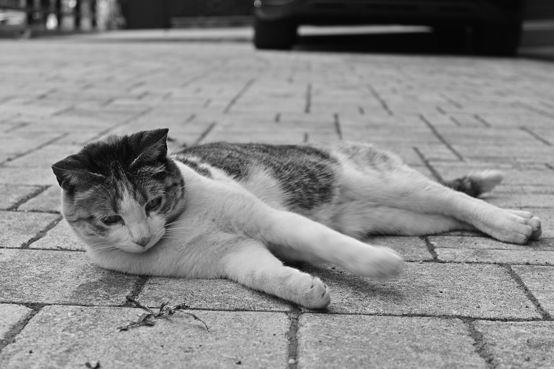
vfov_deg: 19.7
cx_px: 277
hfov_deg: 29.2
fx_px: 1062
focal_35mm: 69
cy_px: 184
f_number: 6
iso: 250
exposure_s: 1/30
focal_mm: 46
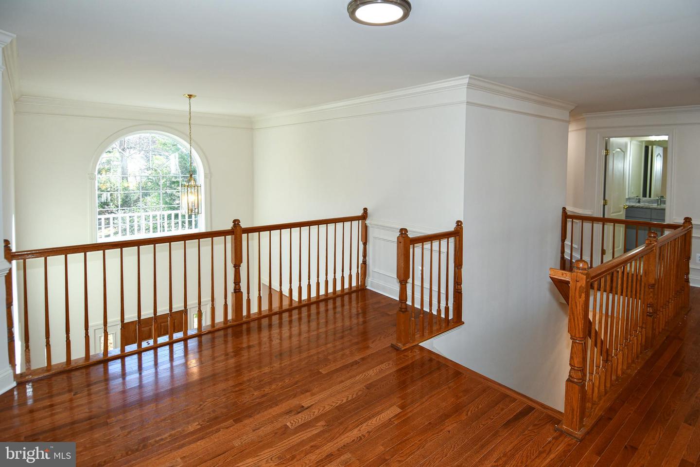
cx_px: 350
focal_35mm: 18
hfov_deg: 90.0
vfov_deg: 67.4
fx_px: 350
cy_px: 234
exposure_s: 1/100
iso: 200
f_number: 5
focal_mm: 12
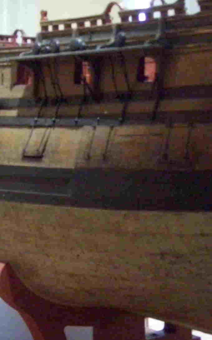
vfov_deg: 20.8
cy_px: 162
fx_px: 924
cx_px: 125
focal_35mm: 100
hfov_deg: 13.1
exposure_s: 1/10
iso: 800
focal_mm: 6
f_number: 2.7
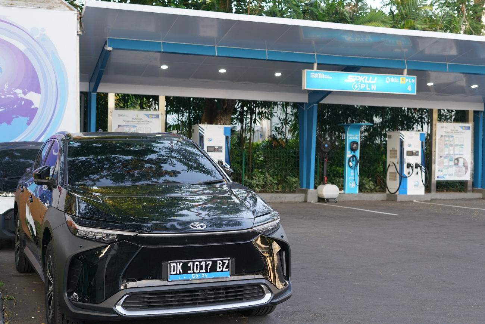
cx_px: 242
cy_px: 162
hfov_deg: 39.6
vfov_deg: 27.0
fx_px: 674
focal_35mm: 50
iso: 800
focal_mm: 50
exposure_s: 1/160
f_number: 4
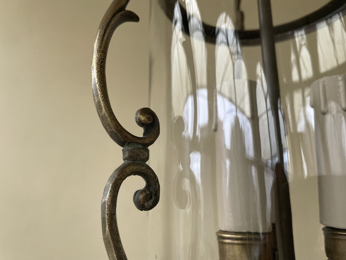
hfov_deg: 67.3
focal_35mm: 26
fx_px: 260
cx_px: 173
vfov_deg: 53.1
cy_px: 130
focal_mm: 4.2
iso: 125
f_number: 1.6
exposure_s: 1/102
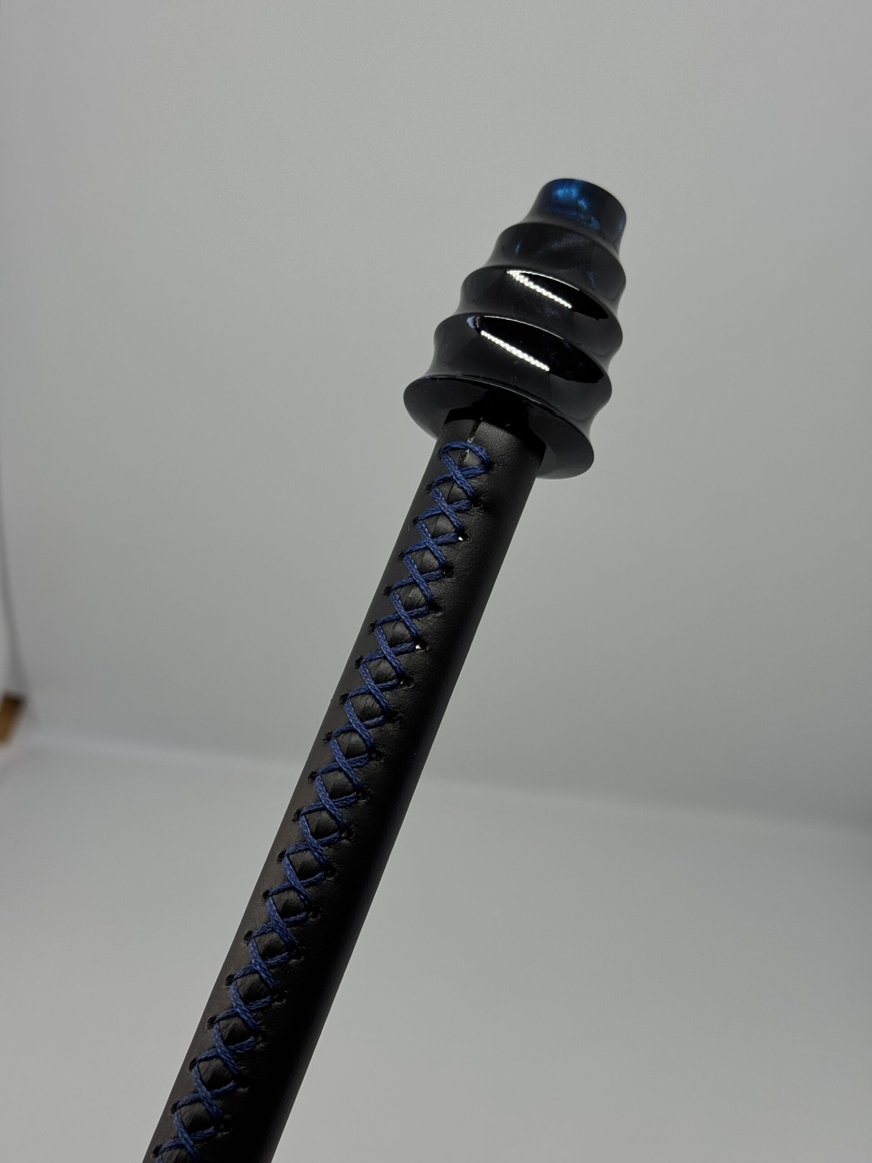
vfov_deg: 39.7
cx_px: 436
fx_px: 1612
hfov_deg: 30.3
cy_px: 582
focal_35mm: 48
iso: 64
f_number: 1.78
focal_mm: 6.76
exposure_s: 1/331
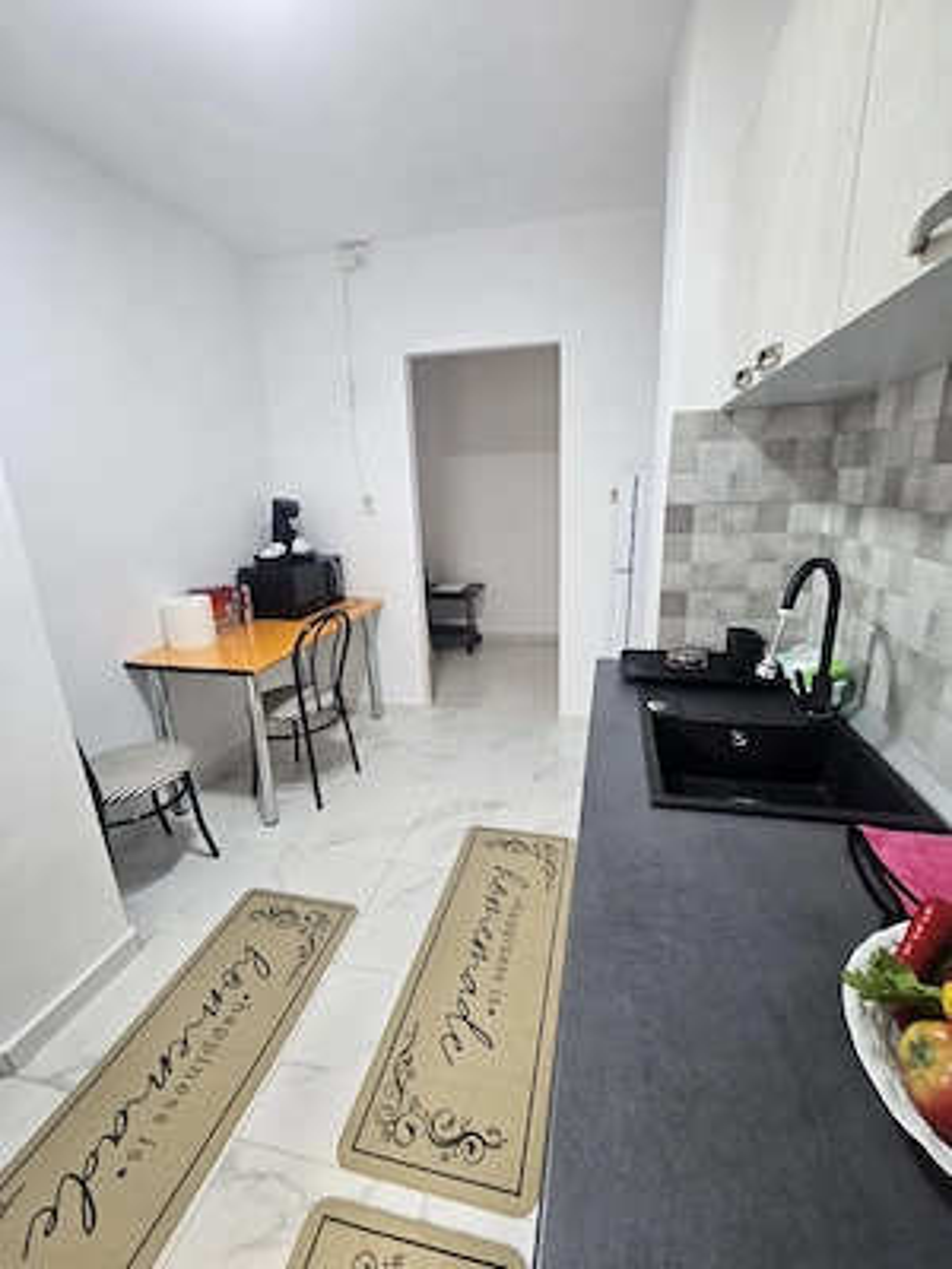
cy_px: 634
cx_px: 476
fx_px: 477
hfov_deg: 89.9
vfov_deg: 106.2
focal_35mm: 13
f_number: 2.2
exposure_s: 1/50.3
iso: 125
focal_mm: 2.2
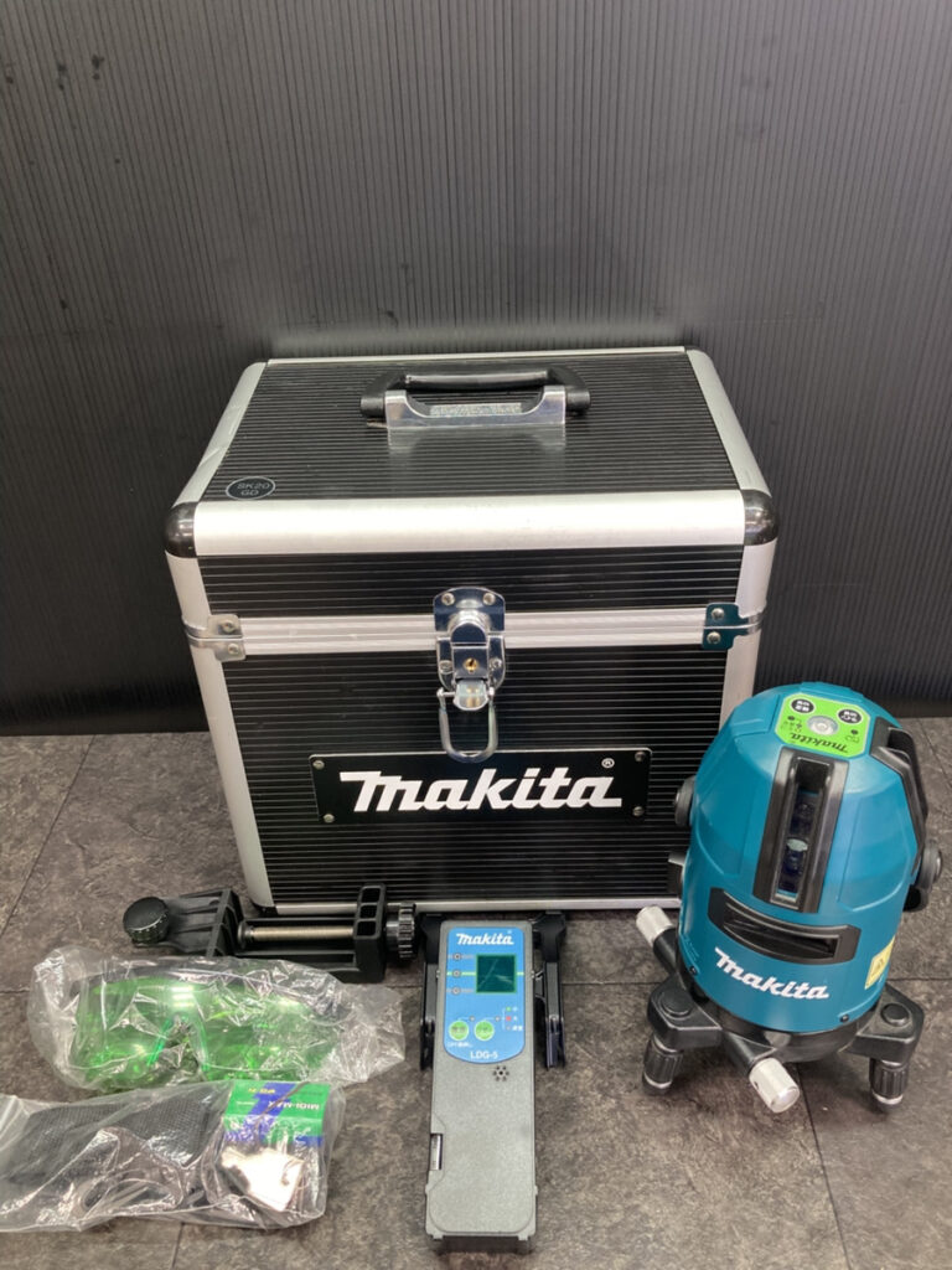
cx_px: 476
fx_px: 1027
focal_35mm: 28
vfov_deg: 63.4
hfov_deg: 49.7
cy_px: 635
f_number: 1.8
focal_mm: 3.99
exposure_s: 1/60
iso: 125
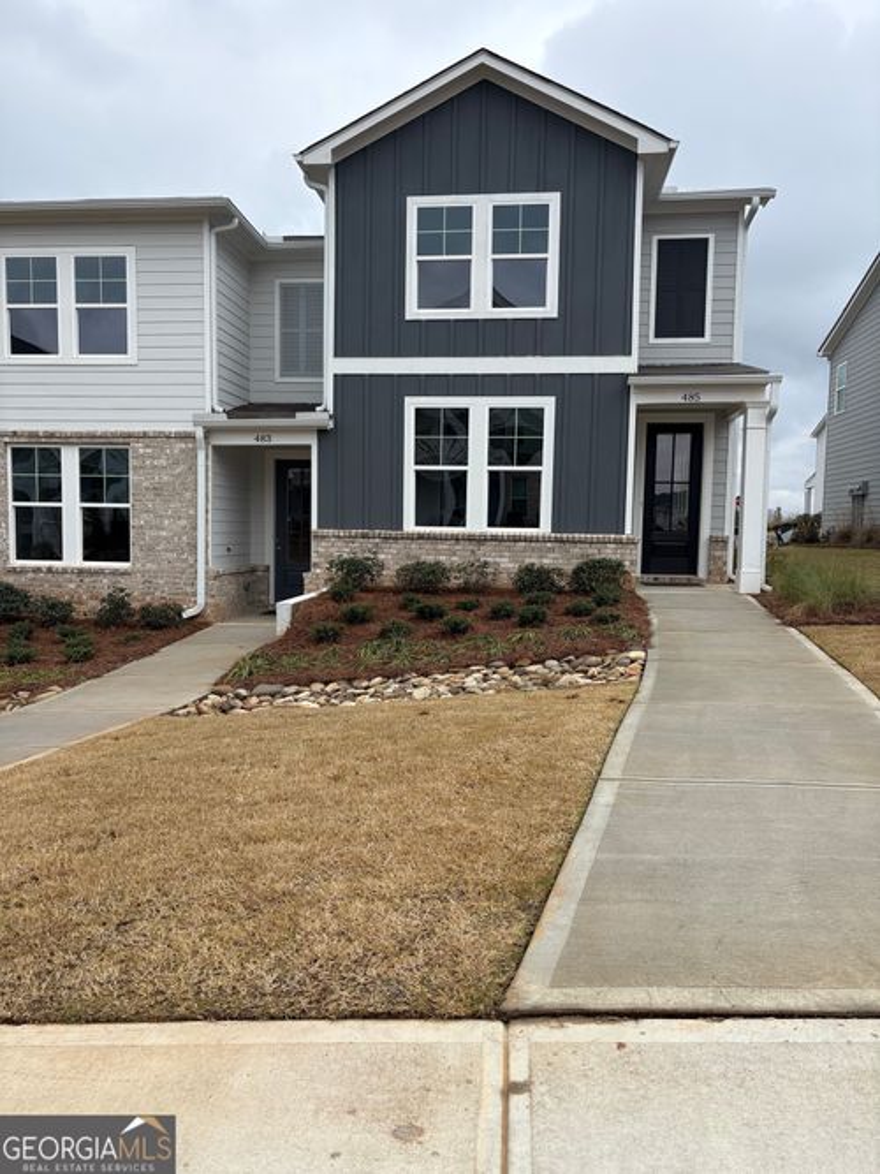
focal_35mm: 26
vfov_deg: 67.3
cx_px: 440
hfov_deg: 53.0
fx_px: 882
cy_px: 587
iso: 50
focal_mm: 5.96
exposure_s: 1/959
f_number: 1.6
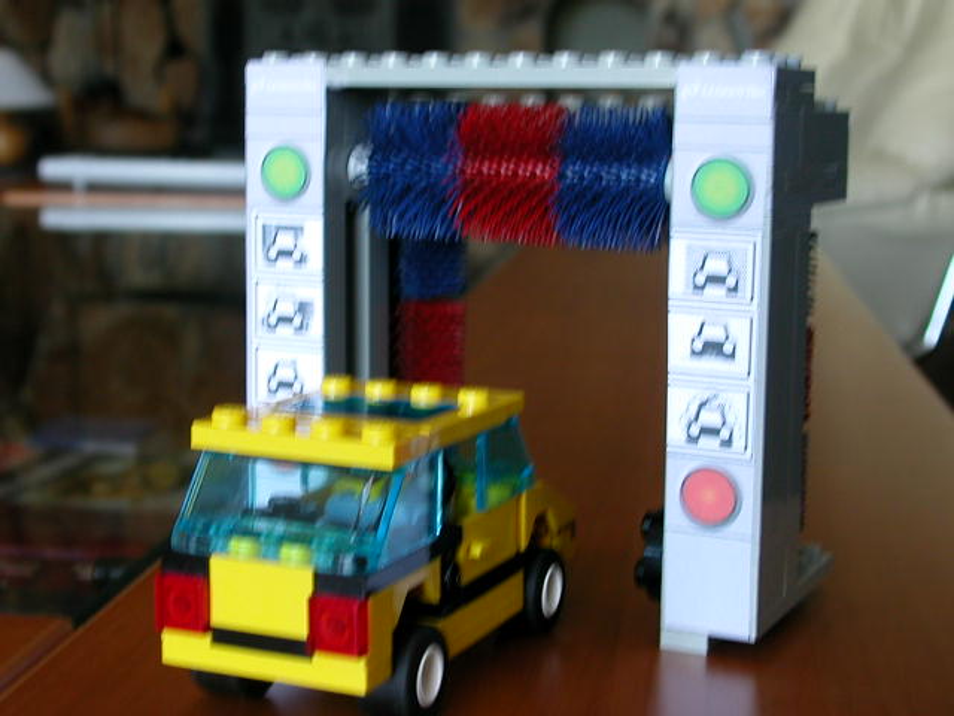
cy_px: 358
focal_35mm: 64
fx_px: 1764
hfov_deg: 30.3
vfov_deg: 22.9
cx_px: 477
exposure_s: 1/9.4
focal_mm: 9.7
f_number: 3.5
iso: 100
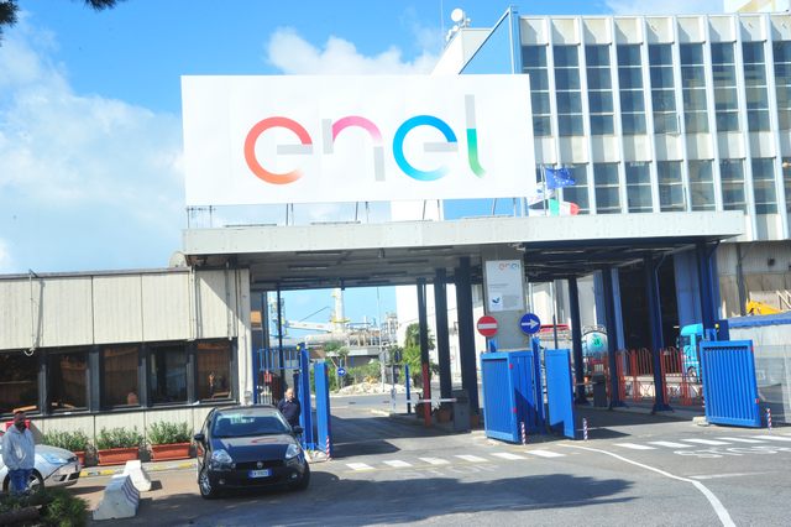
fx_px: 1010
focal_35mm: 46
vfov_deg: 29.2
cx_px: 396
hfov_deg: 42.8
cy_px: 264
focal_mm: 46
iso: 800
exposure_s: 1/250
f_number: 14
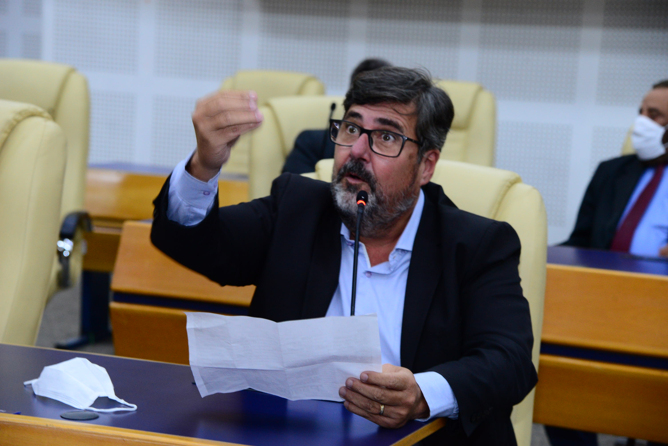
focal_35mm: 98
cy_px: 223
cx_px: 334
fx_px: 1819
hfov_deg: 20.8
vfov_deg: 14.0
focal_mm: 98
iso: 2000
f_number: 5.6
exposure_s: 1/60
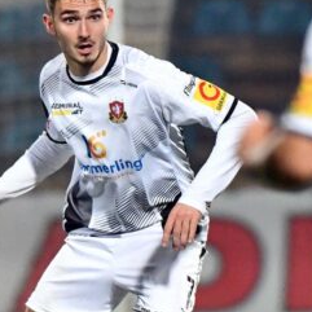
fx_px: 9381
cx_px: 326
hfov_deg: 1.9
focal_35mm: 920
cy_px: 251
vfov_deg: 1.9
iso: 5000
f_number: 4
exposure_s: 1/1000
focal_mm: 340
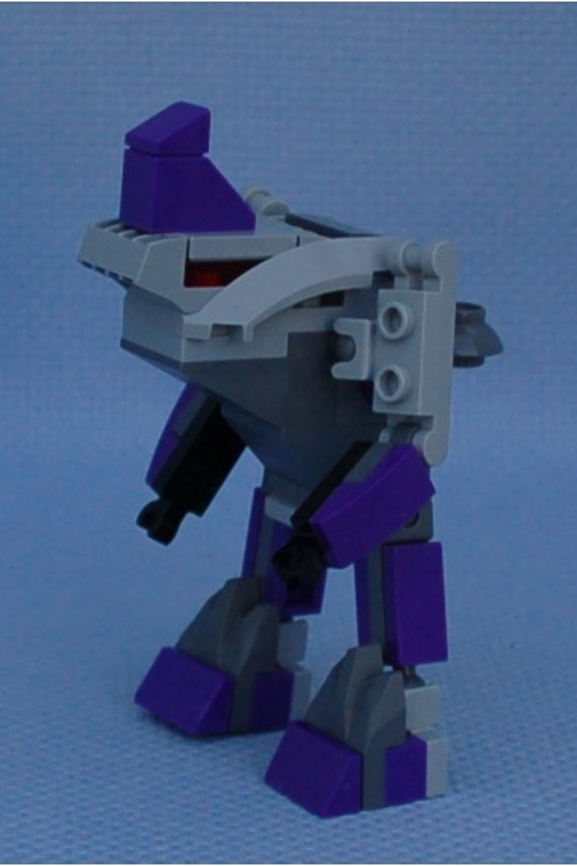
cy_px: 433
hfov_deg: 47.9
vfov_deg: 67.4
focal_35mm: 27
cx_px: 288
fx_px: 649
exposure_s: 1/500
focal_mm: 18
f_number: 3.5
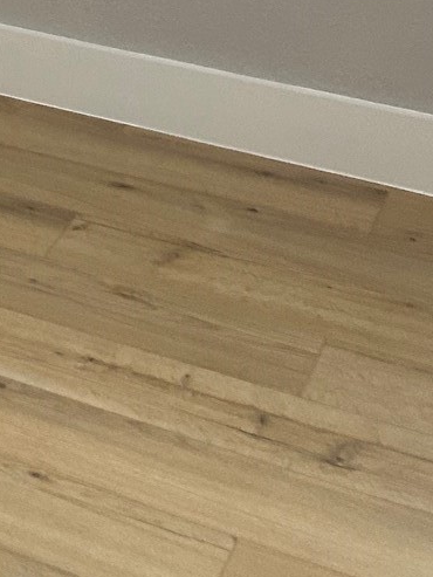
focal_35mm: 108
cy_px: -390
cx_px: -419
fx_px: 1800
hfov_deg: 12.2
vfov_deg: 16.0
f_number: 1.5
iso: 160
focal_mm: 5.7
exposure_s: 1/60
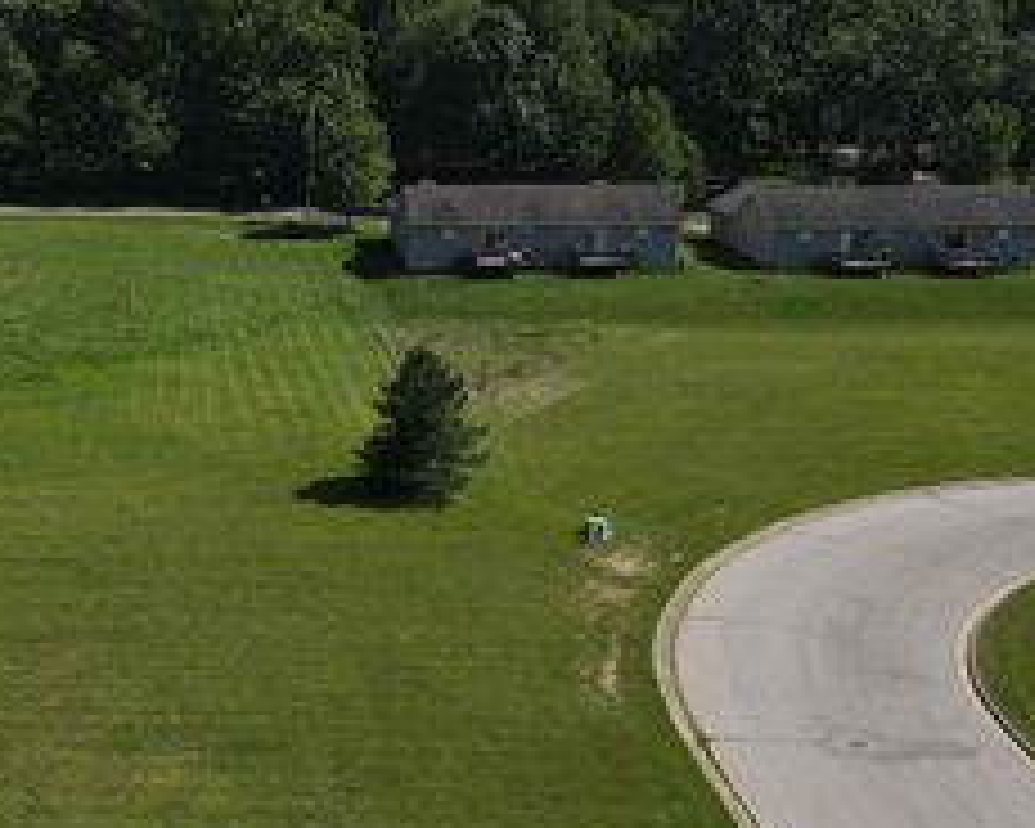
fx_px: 1562
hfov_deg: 35.1
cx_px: 158
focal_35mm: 51
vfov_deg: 28.9
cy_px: 691
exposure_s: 1/725
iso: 100
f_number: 2.8
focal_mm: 4.5
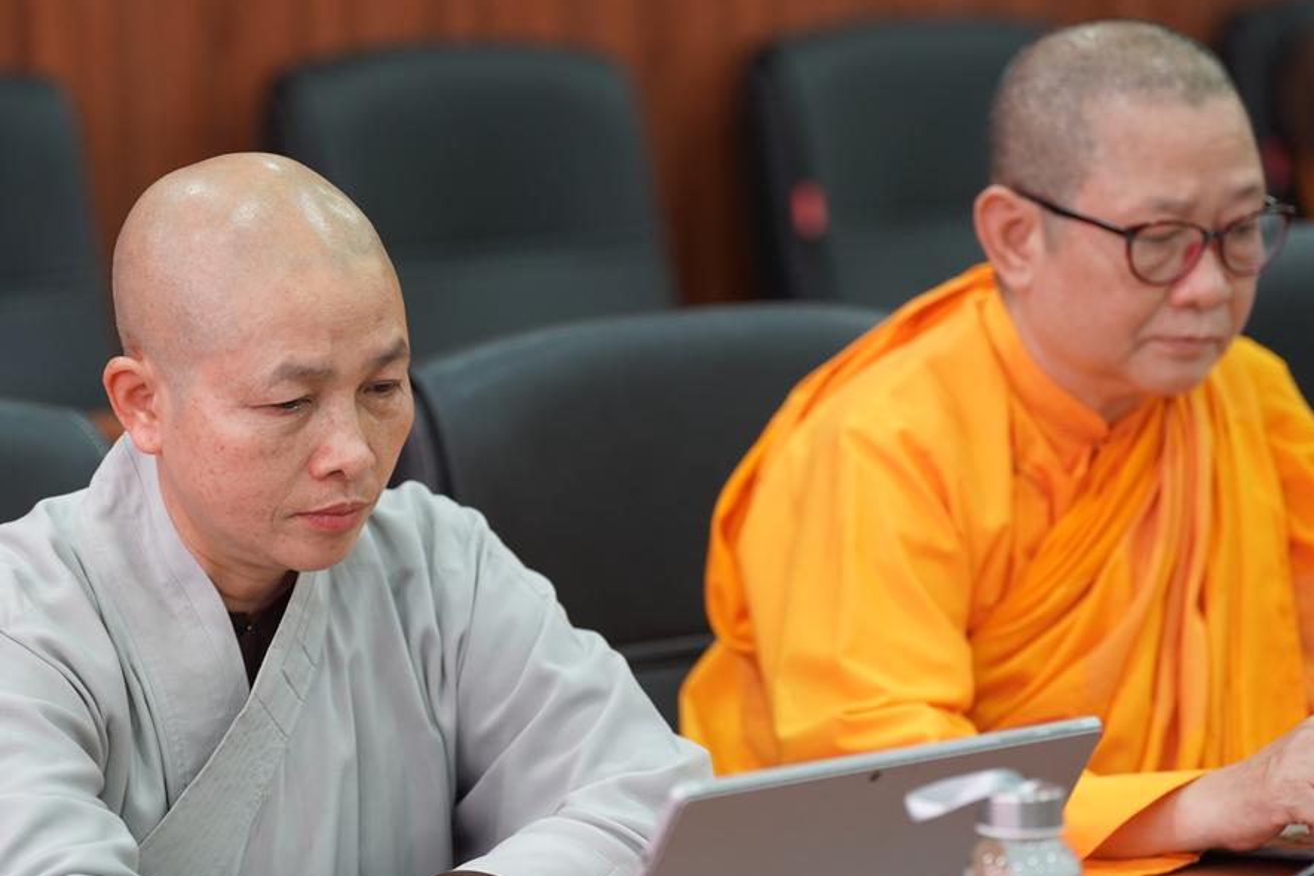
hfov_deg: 12.8
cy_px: 517
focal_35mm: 160
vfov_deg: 8.6
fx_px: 5840
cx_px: 606
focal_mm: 118
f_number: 2.8
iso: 1250
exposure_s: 1/100
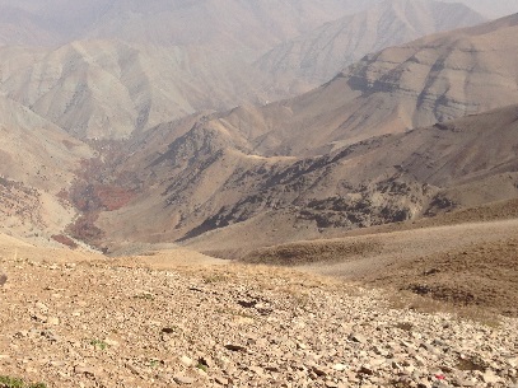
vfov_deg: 27.5
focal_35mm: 53
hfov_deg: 36.0
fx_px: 793
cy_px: 179
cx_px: 199
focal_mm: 4.12
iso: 50
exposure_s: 1/2169
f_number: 2.4
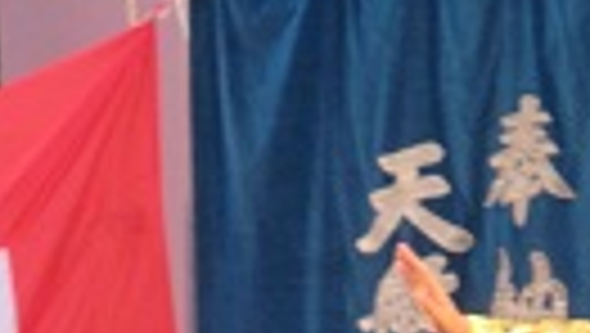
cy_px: 598
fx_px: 7016
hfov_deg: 4.8
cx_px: 369
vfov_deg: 2.7
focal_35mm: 448
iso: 500
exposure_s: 1/60
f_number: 4.8
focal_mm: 23.8
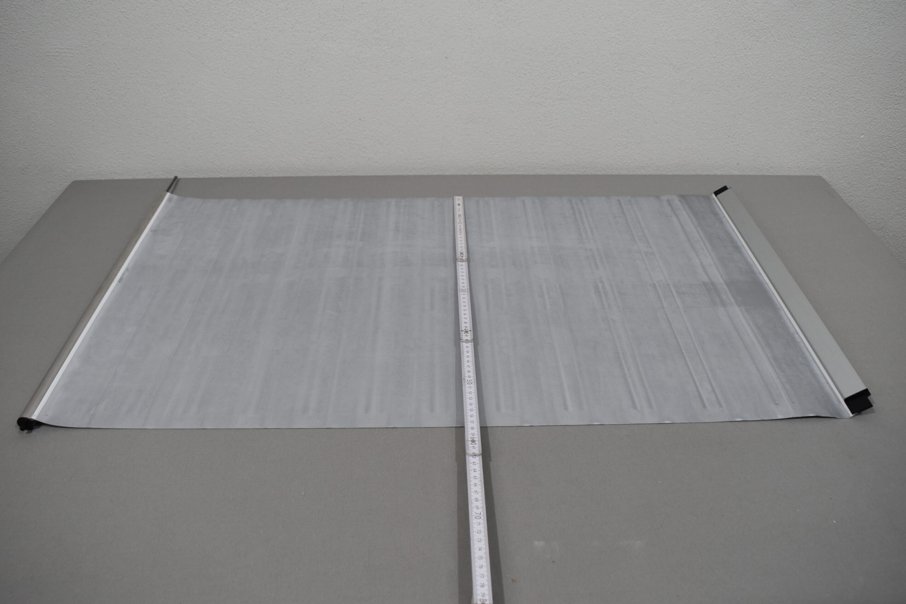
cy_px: 302
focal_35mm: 30
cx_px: 453
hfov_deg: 61.9
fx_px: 755
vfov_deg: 43.6
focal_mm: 20
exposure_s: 1/125
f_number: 5.6
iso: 360
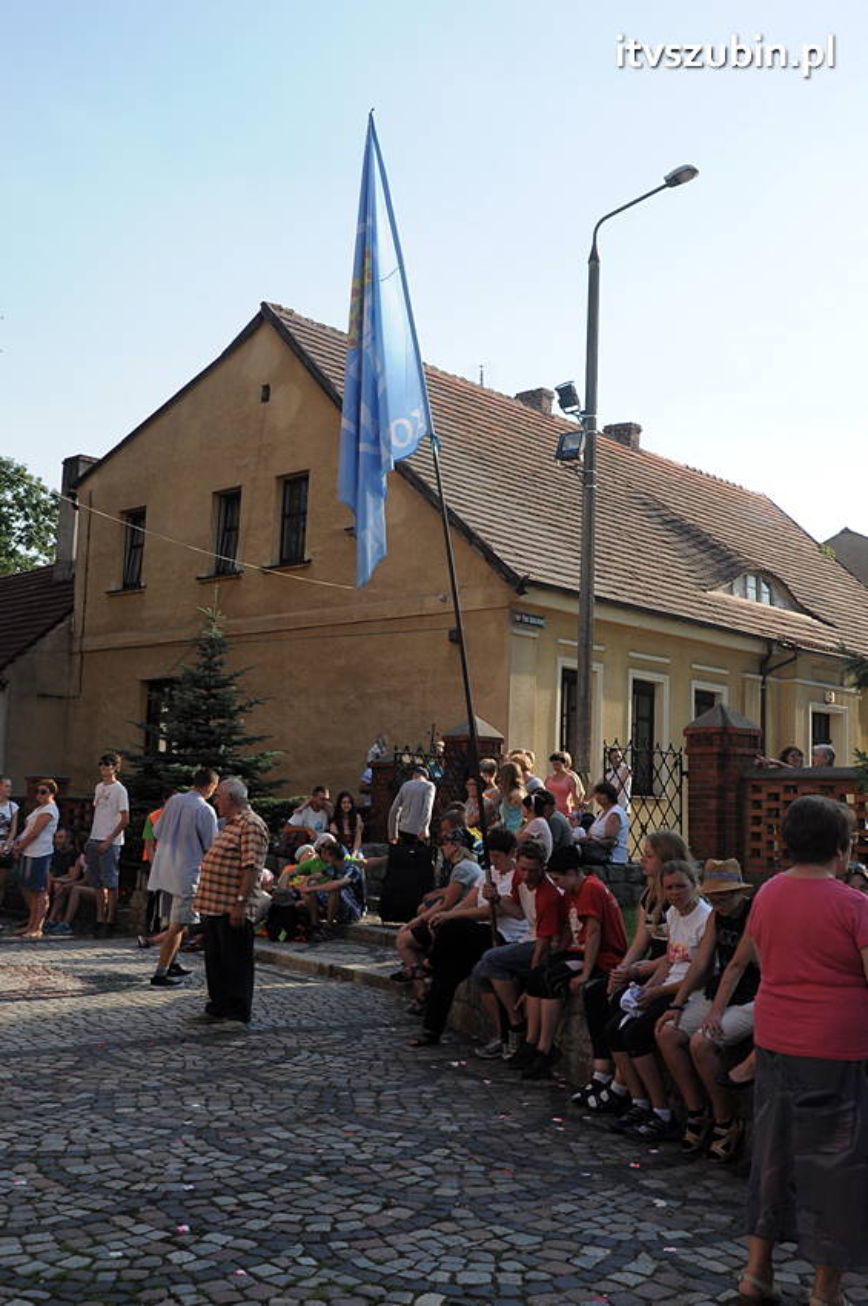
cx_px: 434
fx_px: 1305
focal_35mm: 36
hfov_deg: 36.8
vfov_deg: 53.2
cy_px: 653
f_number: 10
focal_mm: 24
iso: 500
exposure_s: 1/400
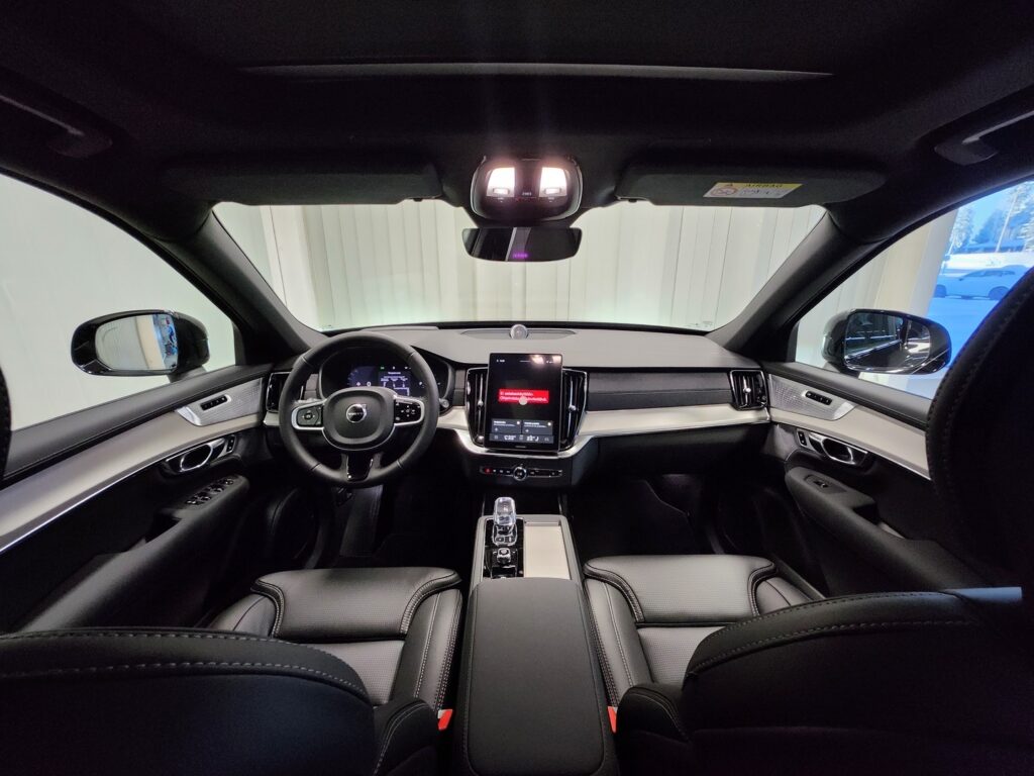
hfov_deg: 106.2
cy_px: 388
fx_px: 388
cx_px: 517
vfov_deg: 89.9
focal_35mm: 13
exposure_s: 1/60
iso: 500
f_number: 2.2
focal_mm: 1.74
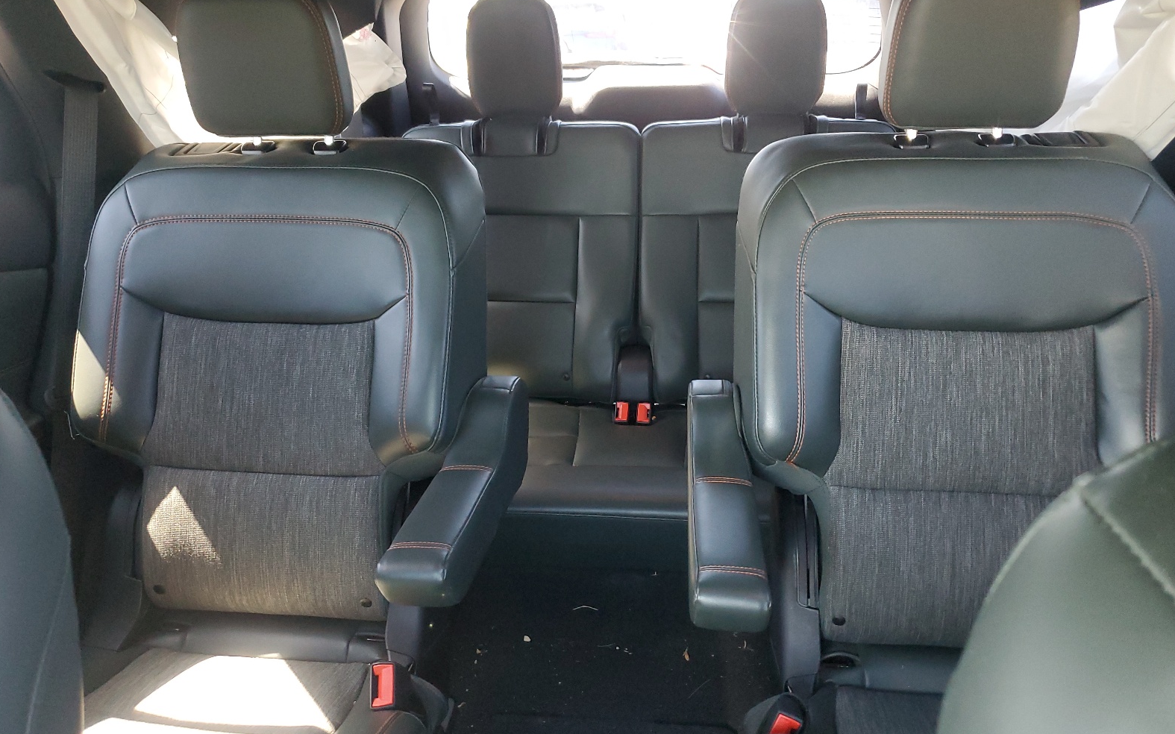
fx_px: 897
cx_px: 588
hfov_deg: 66.5
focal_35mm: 28
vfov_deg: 44.4
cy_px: 319
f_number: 1.5
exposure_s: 1/60.2
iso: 227
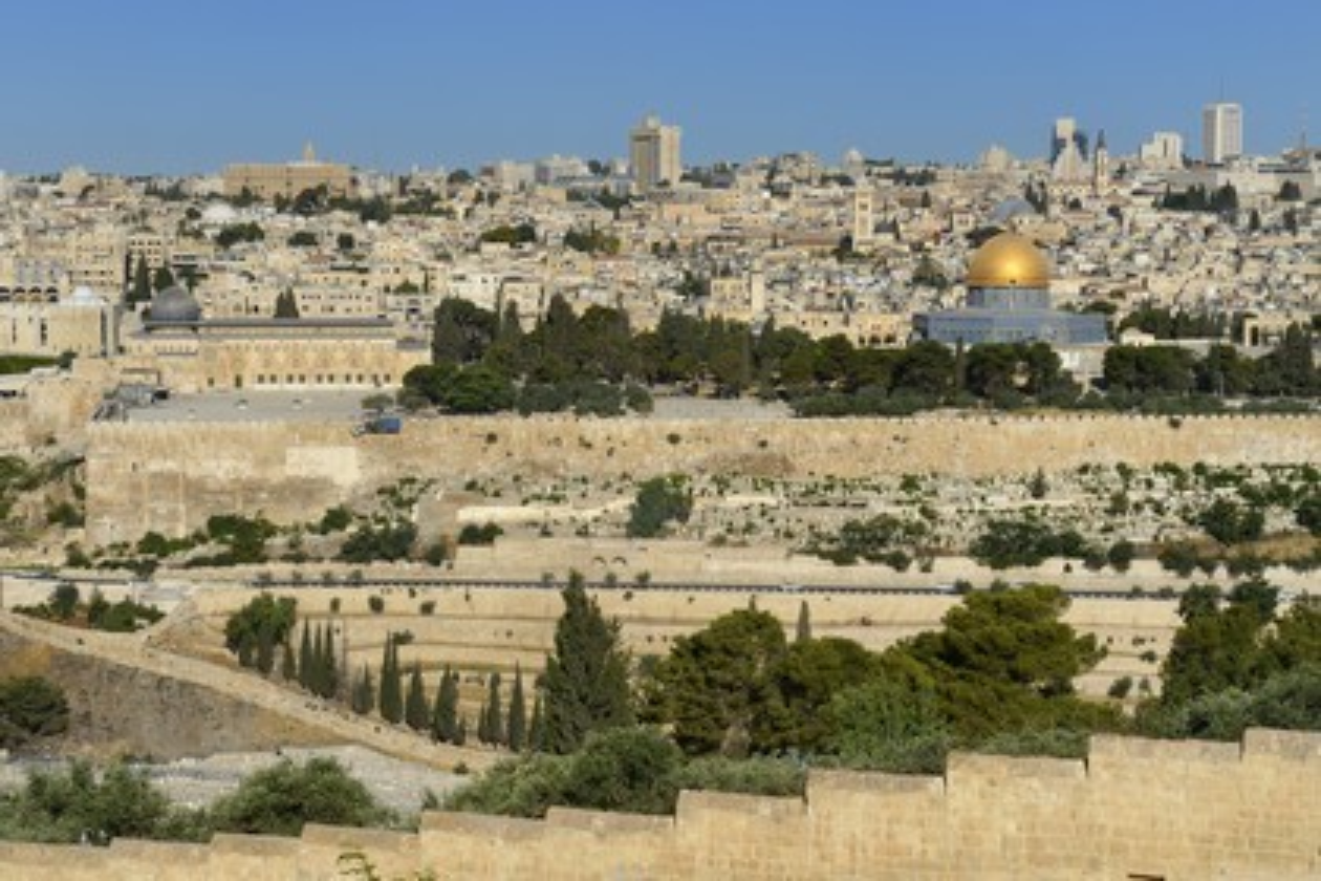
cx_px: 660
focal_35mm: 70
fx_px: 2568
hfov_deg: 28.8
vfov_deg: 19.5
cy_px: 440
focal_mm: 70
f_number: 14
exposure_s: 1/320
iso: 200
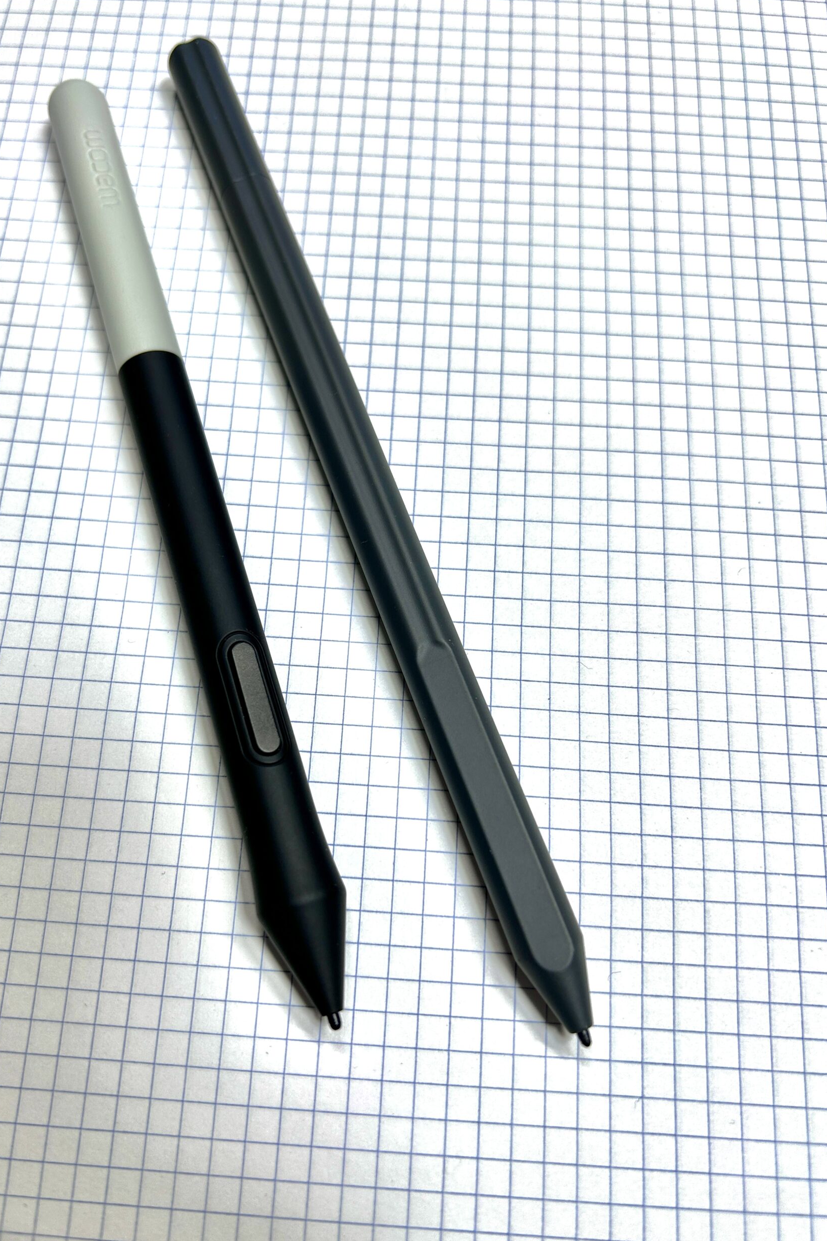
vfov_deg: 65.5
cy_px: 639
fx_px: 965
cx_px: 363
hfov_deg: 46.3
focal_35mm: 28
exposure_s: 1/100
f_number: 1.5
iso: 40
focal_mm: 5.7
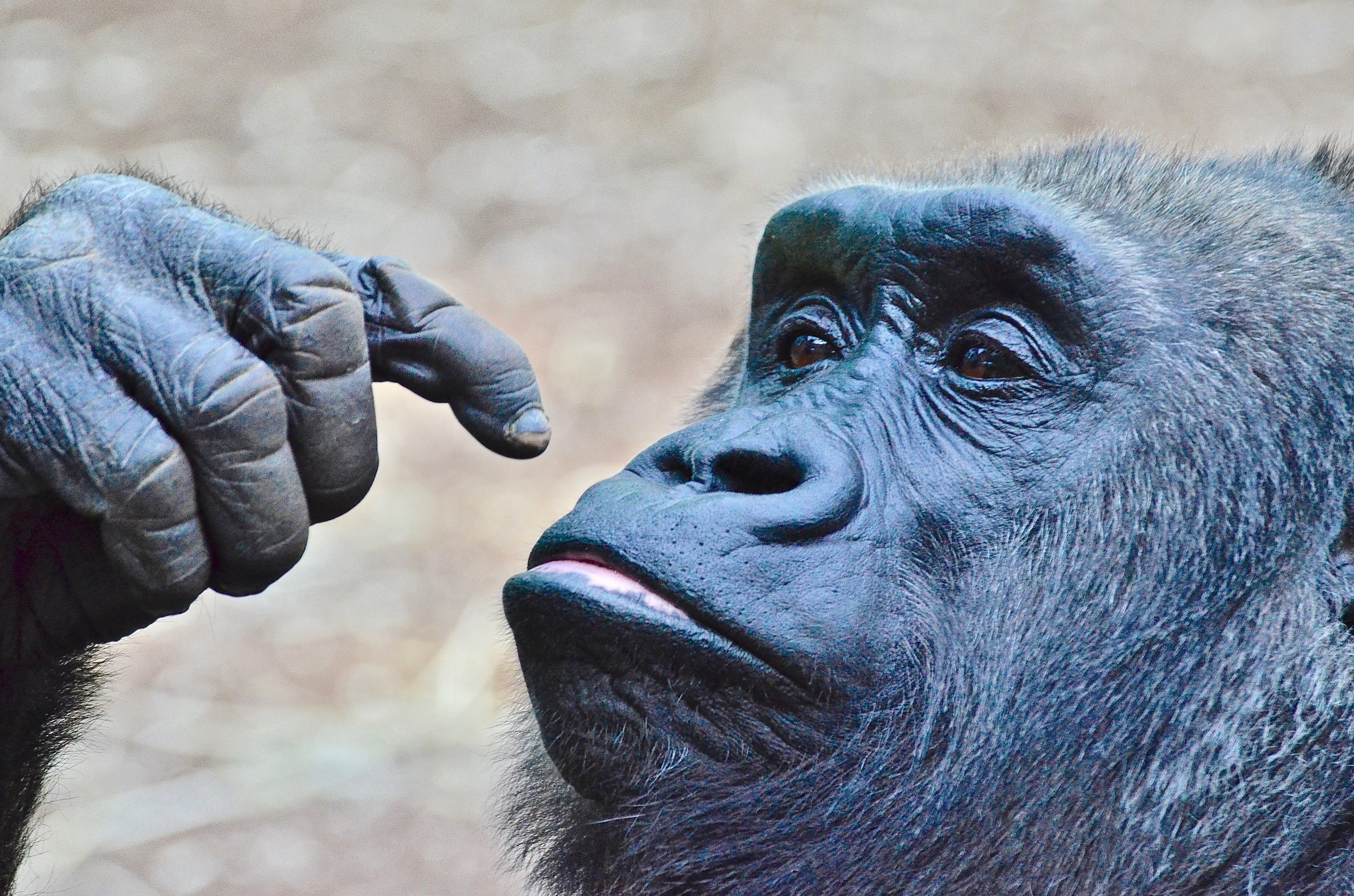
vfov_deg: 2.5
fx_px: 20268
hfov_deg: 3.8
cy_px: 448
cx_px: 677
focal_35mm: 540
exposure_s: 1/640
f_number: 7.1
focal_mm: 360
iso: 1600
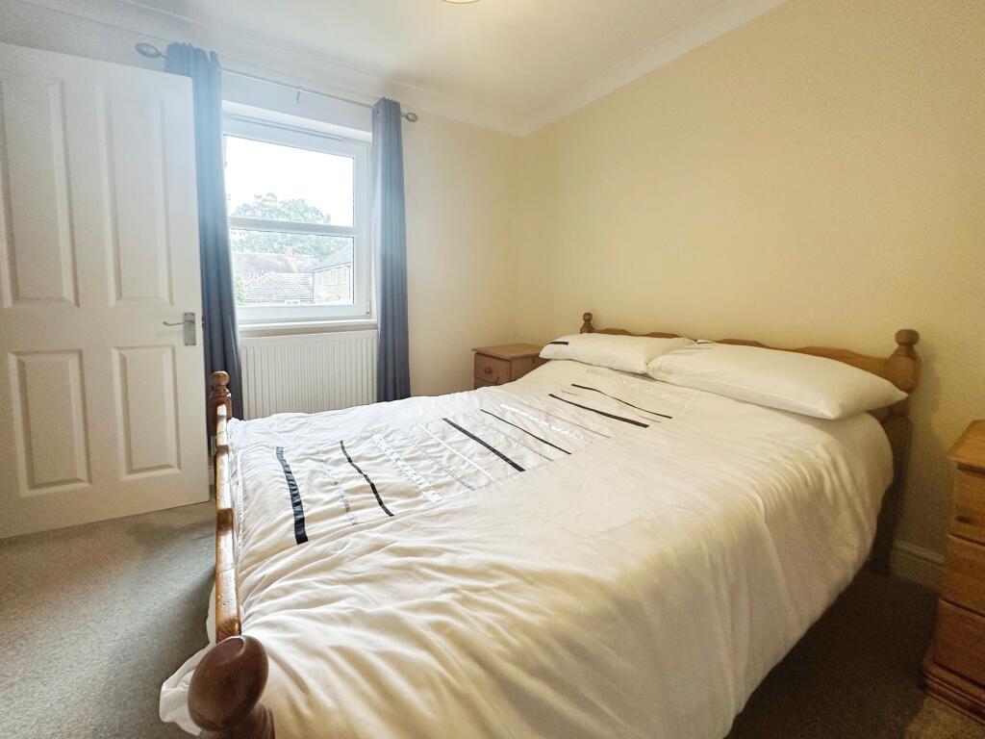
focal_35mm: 14
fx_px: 398
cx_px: 492
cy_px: 370
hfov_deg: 102.1
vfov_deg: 85.7
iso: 200
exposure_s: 1/100
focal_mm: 2.22
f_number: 2.2
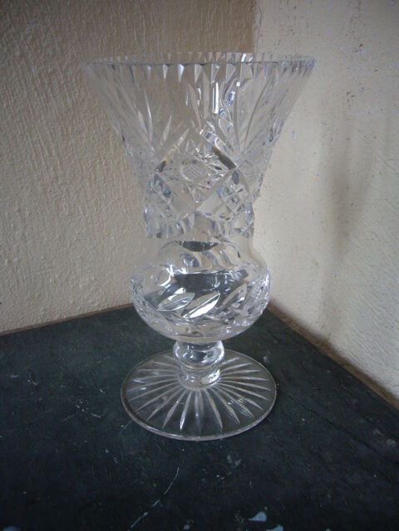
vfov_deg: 49.0
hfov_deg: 37.7
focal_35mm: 38
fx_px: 584
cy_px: 266
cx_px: 200
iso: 100
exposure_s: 1/60
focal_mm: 6.2
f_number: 2.7
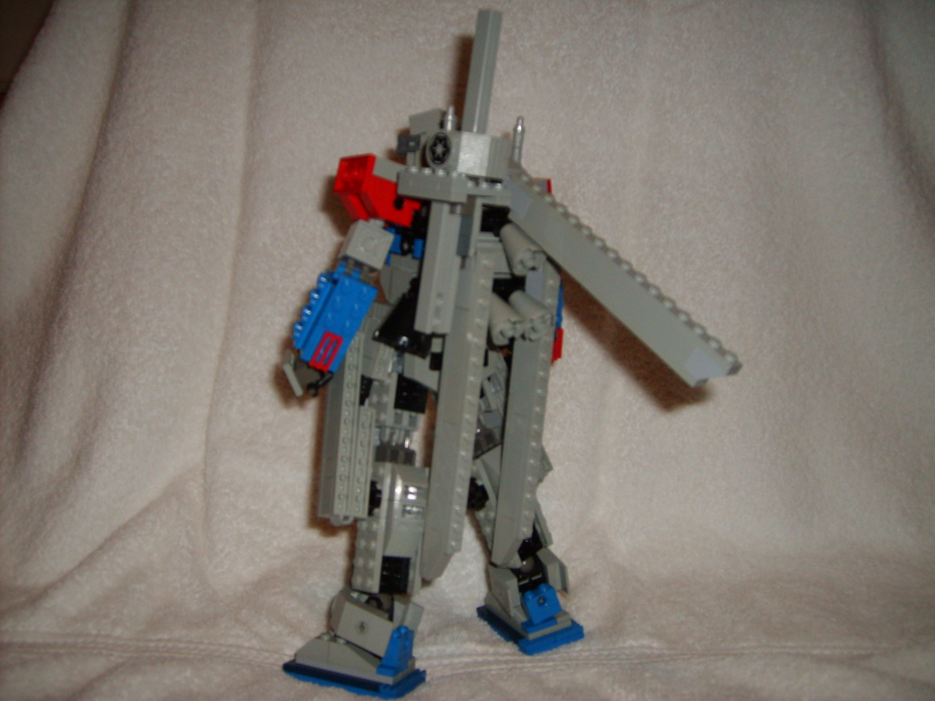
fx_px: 945
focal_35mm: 35
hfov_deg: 52.6
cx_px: 468
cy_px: 350
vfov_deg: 40.7
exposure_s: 1/45
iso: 100
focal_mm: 5.8
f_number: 2.8
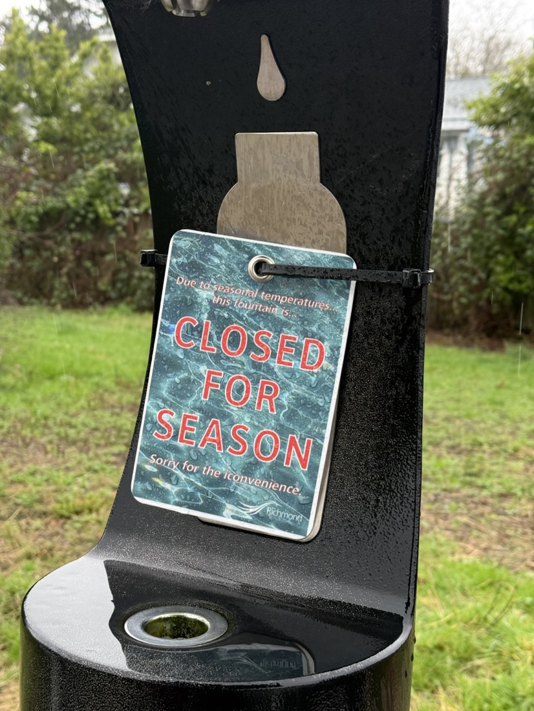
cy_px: 356
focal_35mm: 48
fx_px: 987
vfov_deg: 39.6
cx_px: 267
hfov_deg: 30.3
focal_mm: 6.76
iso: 160
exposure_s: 1/212
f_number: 1.78
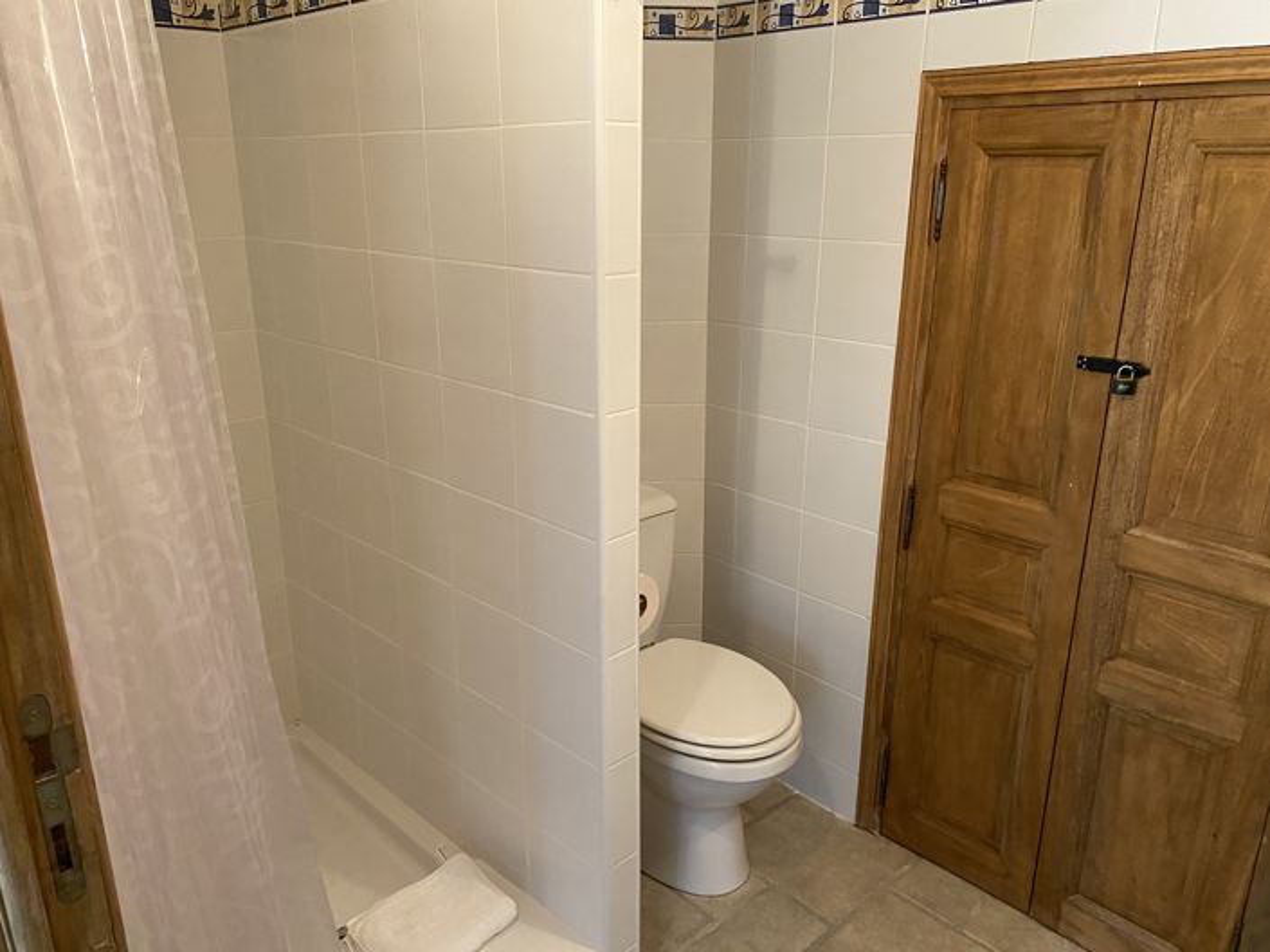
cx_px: 635
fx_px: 953
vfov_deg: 53.0
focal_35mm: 26
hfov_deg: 67.3
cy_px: 476
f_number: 1.8
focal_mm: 4.25
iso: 400
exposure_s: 1/50
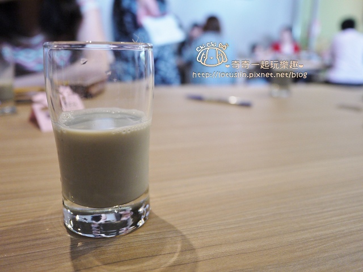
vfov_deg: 49.7
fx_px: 294
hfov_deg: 63.4
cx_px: 182
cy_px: 136
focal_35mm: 28
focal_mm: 14
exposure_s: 1/30
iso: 400
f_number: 2.5
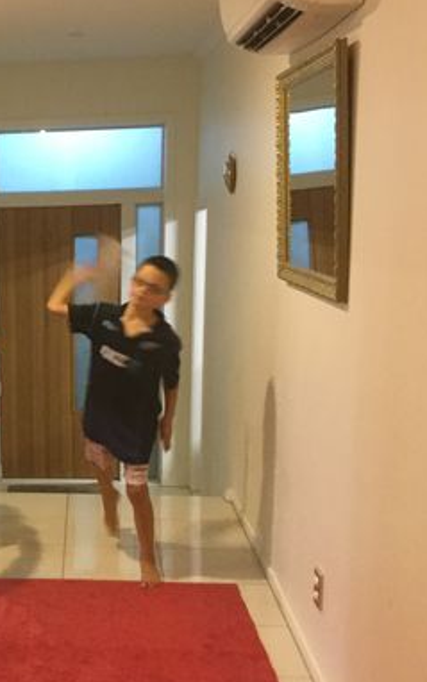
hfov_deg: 22.2
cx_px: -50
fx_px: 1023
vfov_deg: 36.8
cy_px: 382
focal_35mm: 55
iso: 200
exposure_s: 1/20
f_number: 2.4
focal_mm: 3.3
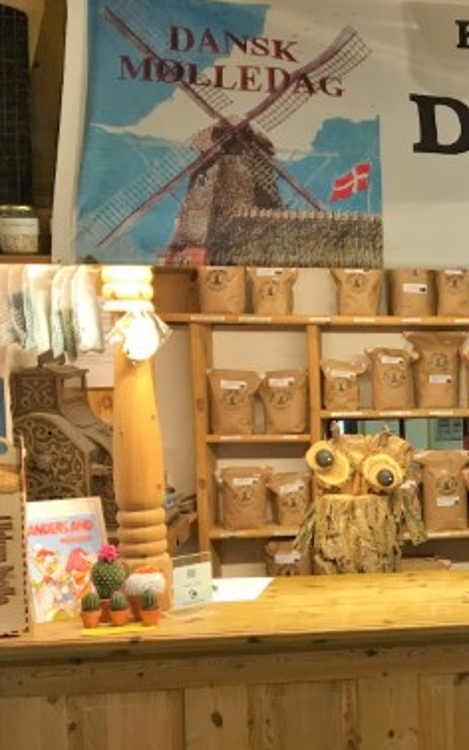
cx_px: 588
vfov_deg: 38.7
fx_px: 1064
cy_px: 454
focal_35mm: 52
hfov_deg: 22.5
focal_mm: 4.15
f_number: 2.2
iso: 125
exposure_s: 1/33
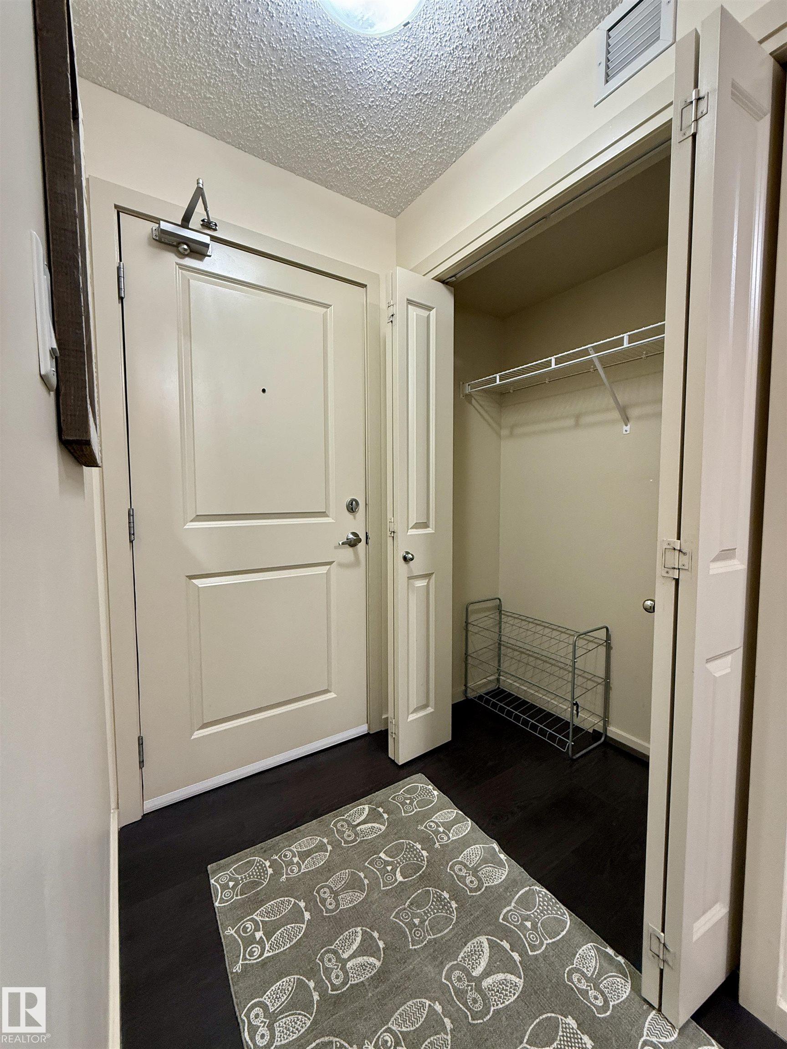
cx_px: 394
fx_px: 424
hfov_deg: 85.7
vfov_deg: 102.1
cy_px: 524
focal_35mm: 14
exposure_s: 1/60
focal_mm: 2.22
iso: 250
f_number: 2.2
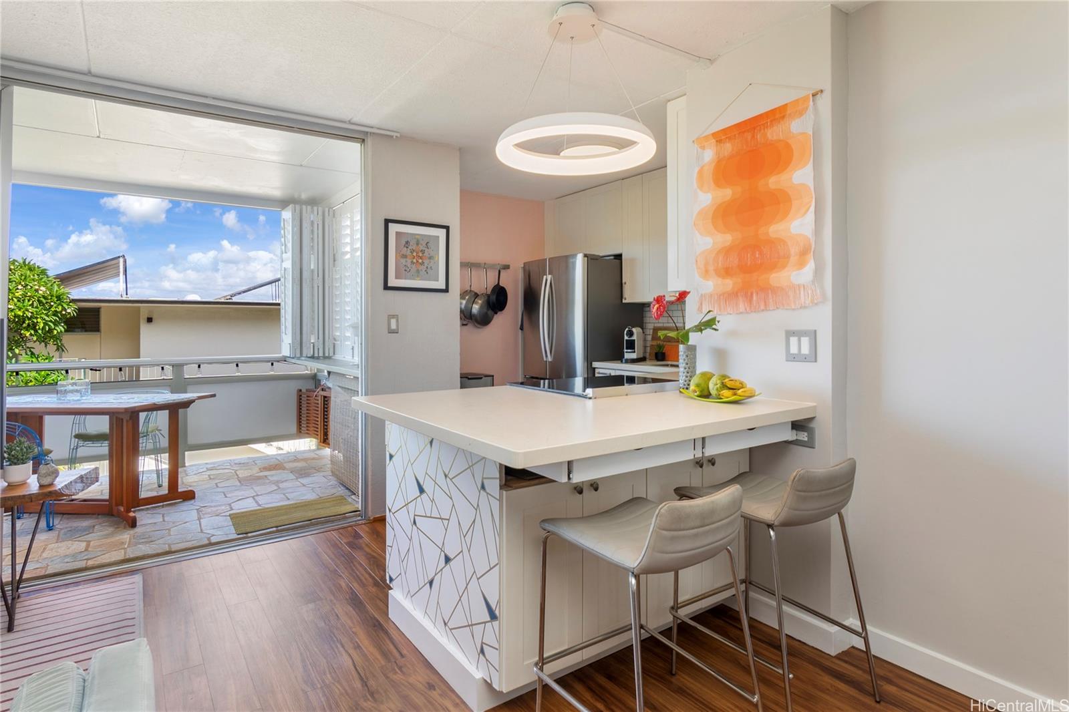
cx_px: 534
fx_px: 534
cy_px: 356
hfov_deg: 90.0
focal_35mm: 18
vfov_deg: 67.4
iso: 160
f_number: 8
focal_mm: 12
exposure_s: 1/60
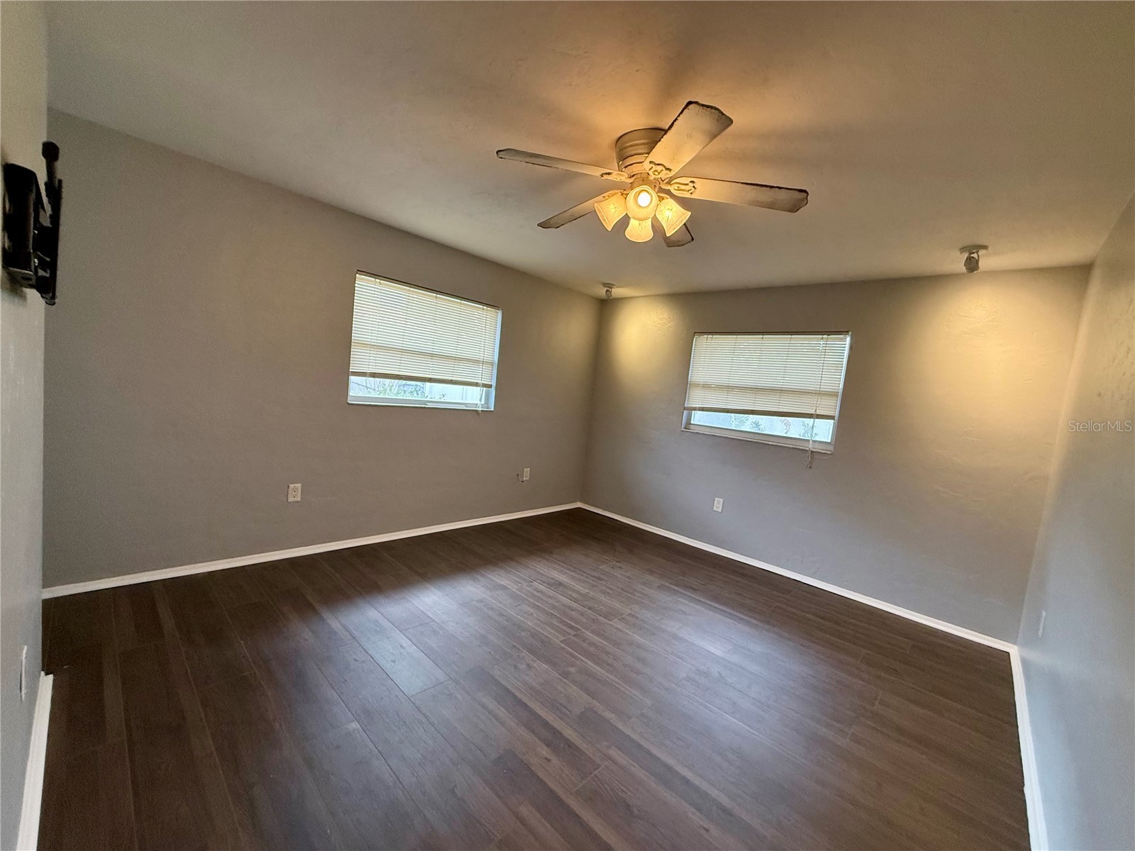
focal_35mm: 14
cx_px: 568
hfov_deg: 102.1
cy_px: 426
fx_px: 459
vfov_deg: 85.7
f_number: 2.2
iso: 320
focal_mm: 2.22
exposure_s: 1/120
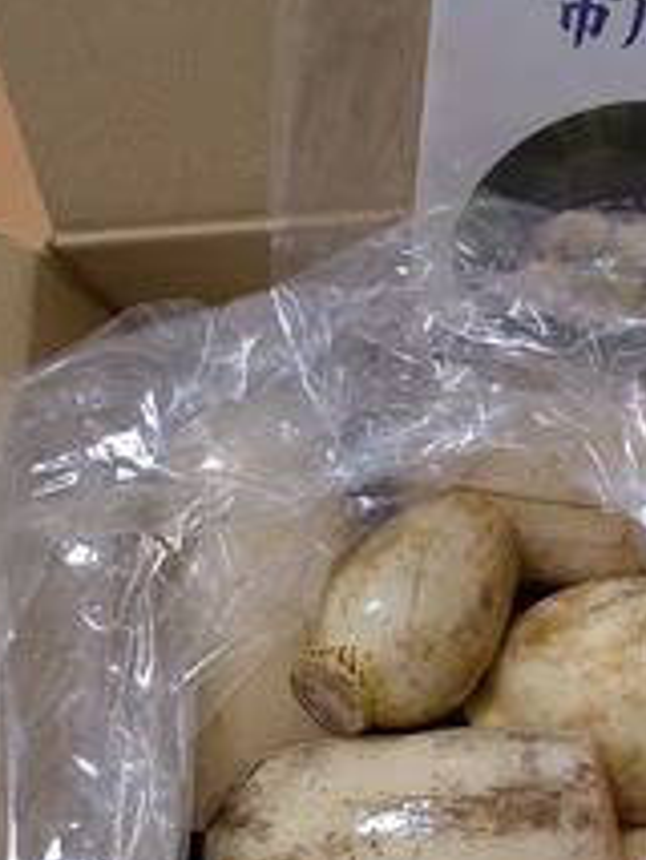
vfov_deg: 40.0
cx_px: 581
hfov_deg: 29.6
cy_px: 565
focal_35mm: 47
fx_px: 1168
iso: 189
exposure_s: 1/50
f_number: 1.89
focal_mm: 5.43
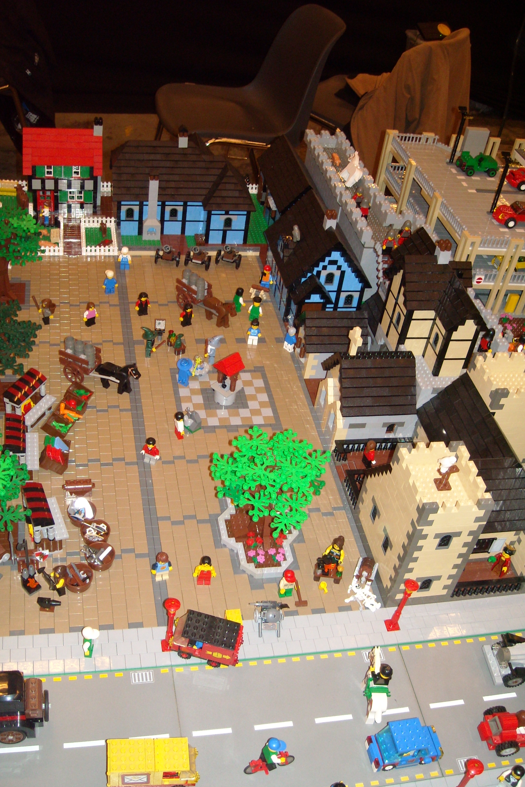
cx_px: 238
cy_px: 391
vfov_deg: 51.9
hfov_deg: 35.9
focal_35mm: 37
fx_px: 809
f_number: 2.8
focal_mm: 5.7
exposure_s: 1/30
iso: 200
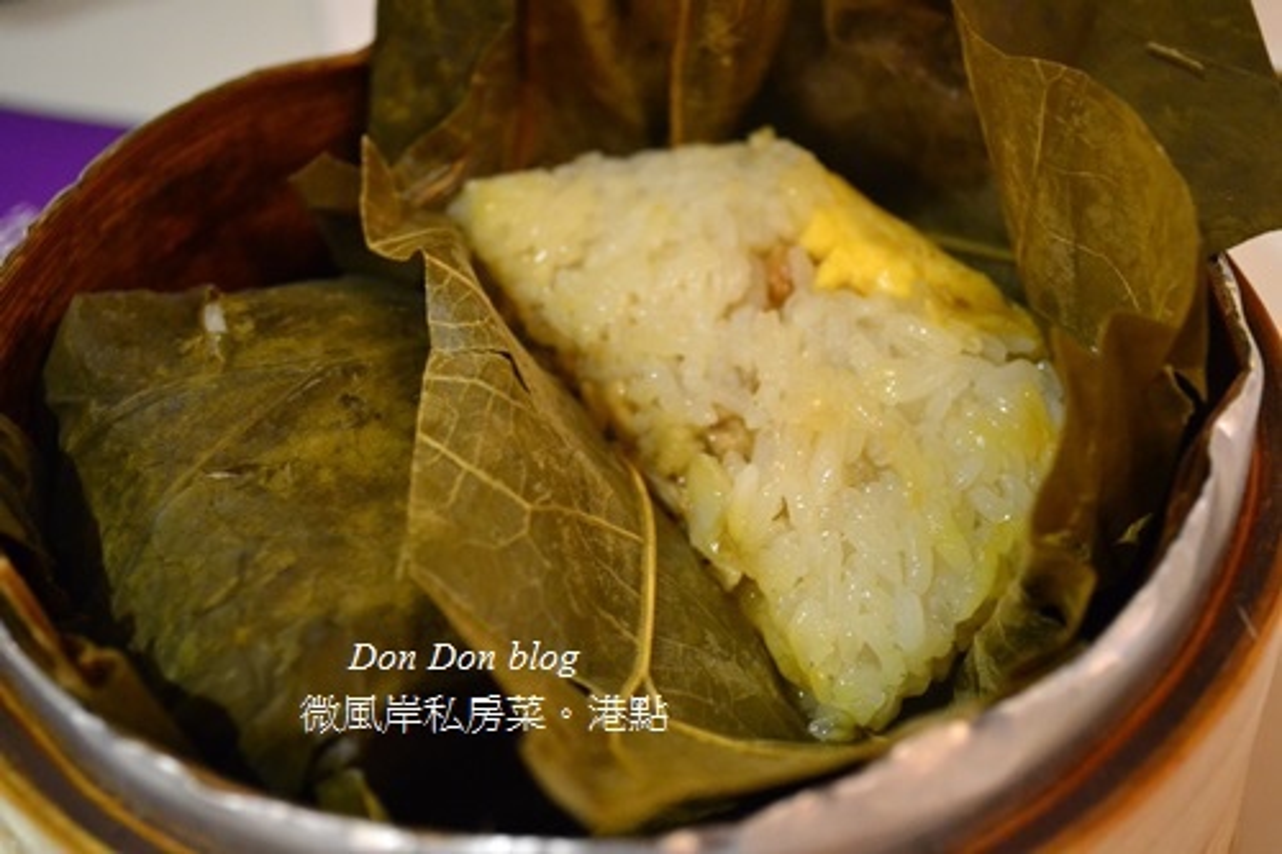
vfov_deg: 25.0
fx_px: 1922
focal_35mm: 54
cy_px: 427
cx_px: 641
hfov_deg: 36.9
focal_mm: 36
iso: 3200
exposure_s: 1/15
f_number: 5.6
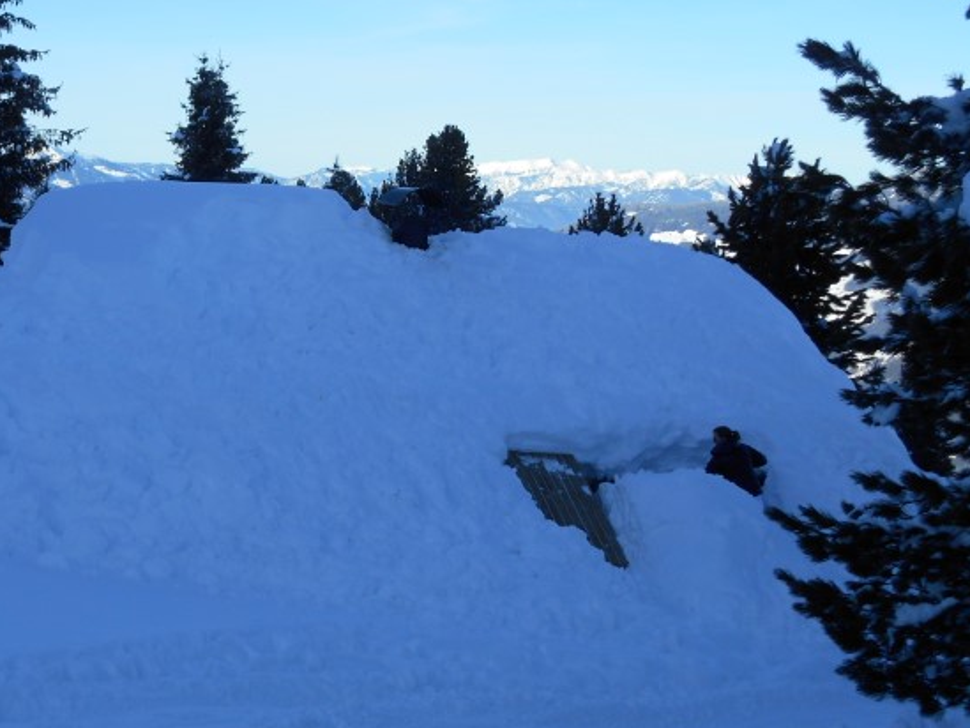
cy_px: 368
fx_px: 1878
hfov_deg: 28.6
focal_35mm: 67
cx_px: 277
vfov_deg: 21.9
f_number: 4
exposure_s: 1/640
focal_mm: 8.3
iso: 80
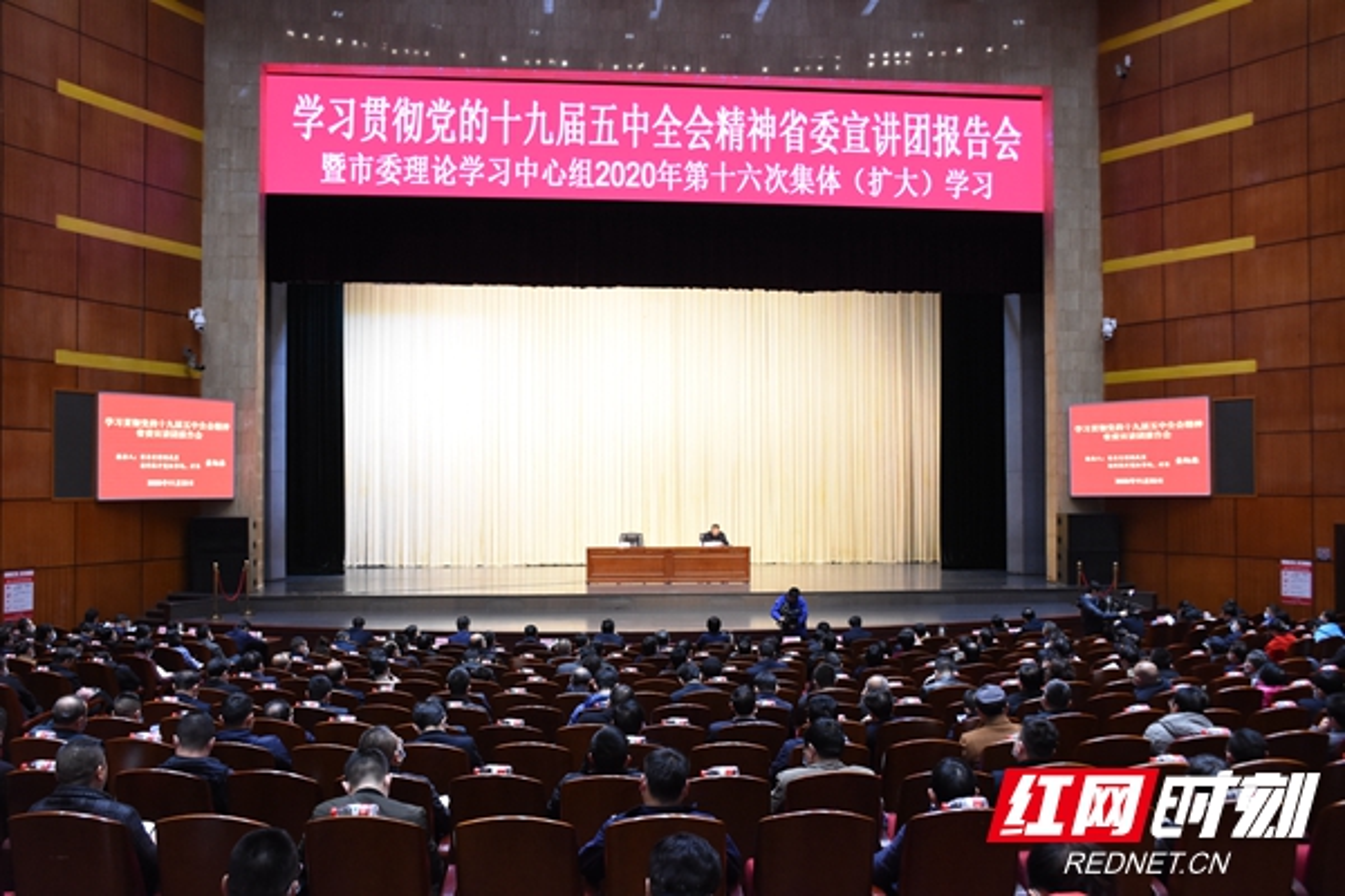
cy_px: 448
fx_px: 1233
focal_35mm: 33
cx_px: 672
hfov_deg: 57.2
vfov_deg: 40.0
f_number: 5.6
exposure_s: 1/40
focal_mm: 22
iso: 2000
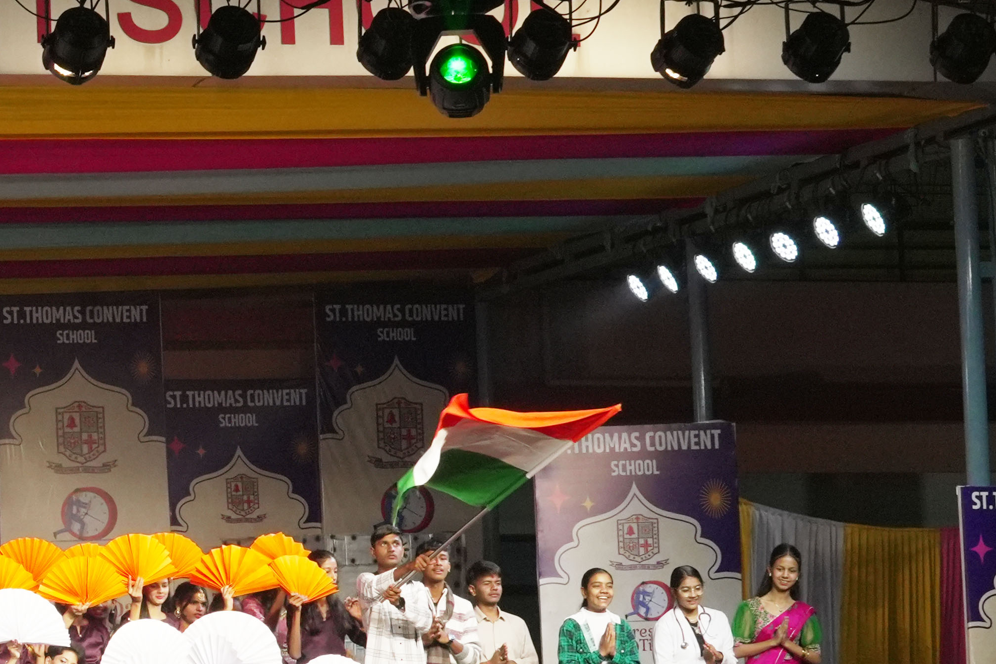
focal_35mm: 122
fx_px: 3375
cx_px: -389
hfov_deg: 15.7
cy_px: 447
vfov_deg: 11.2
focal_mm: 35
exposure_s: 1/160
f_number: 11
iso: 2000
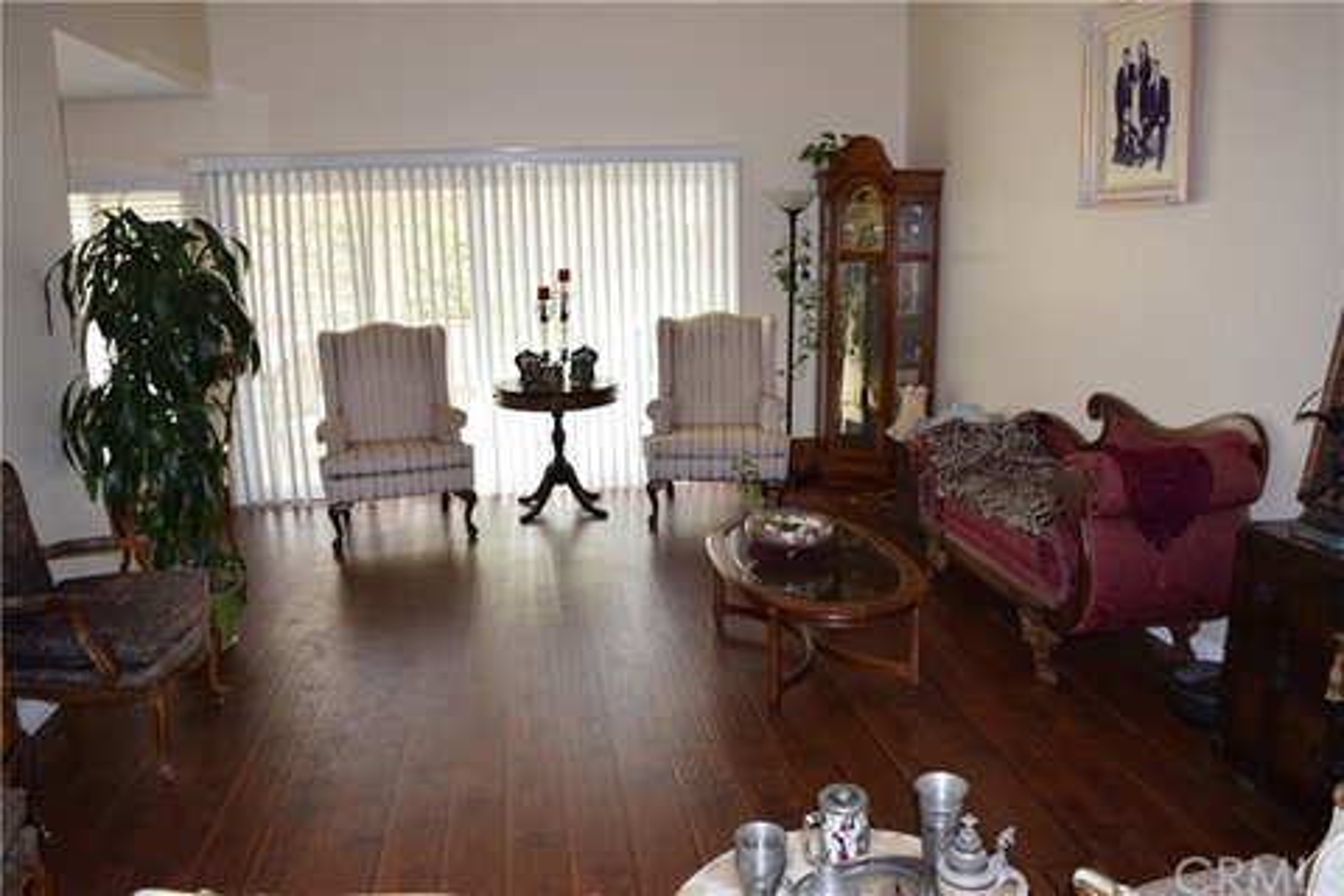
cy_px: 448
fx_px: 1008
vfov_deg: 47.9
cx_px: 672
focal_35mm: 27
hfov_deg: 67.4
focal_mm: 18
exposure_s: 1/100
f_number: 5
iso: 800
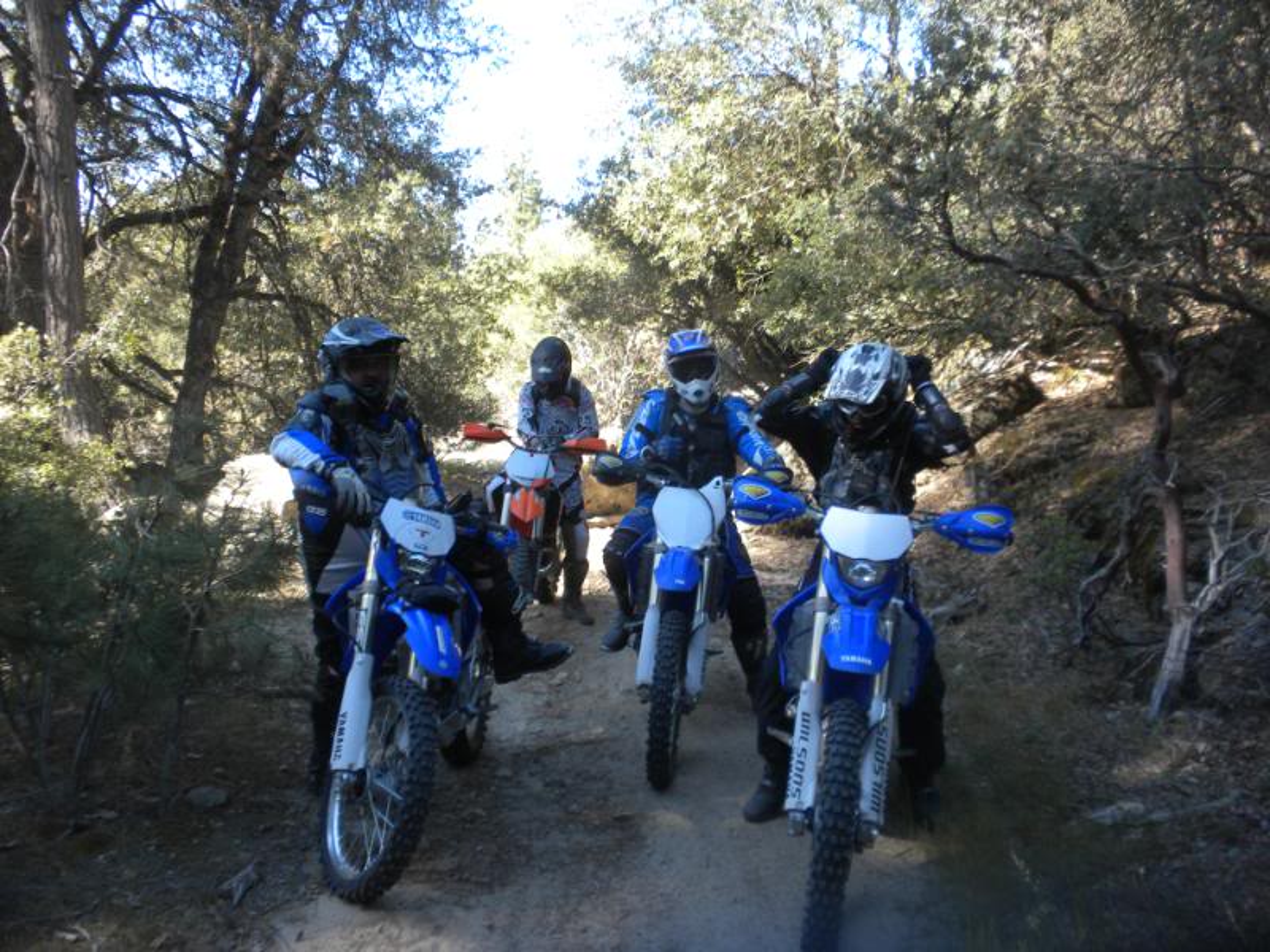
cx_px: 635
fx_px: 1357
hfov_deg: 50.1
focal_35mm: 37
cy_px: 476
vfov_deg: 38.7
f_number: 3.5
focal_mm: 6.6
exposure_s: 1/86.7
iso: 64
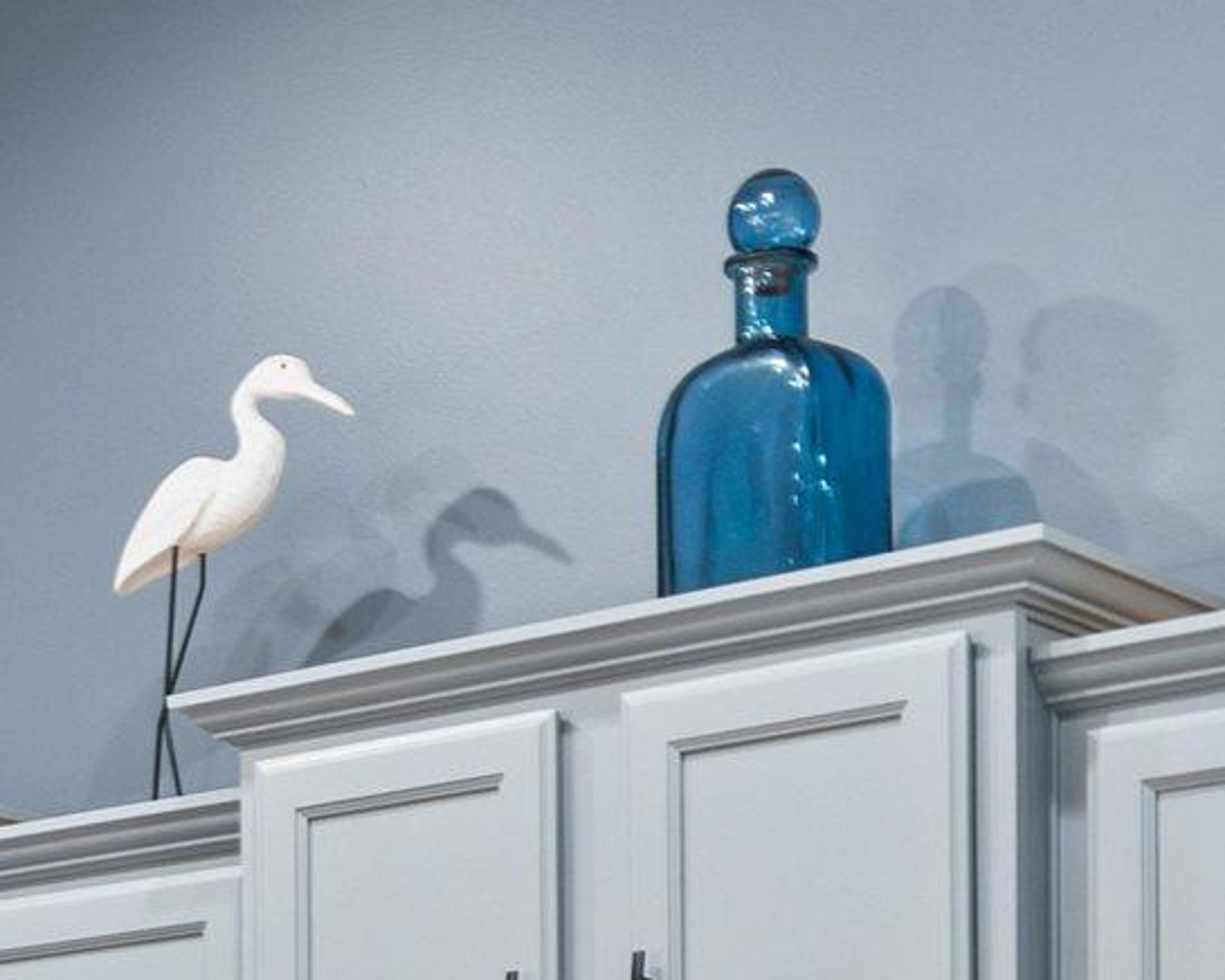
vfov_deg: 12.9
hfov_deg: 16.9
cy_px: 1609
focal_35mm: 111
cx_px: -18
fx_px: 4024
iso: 100
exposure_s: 1
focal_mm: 14
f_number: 5
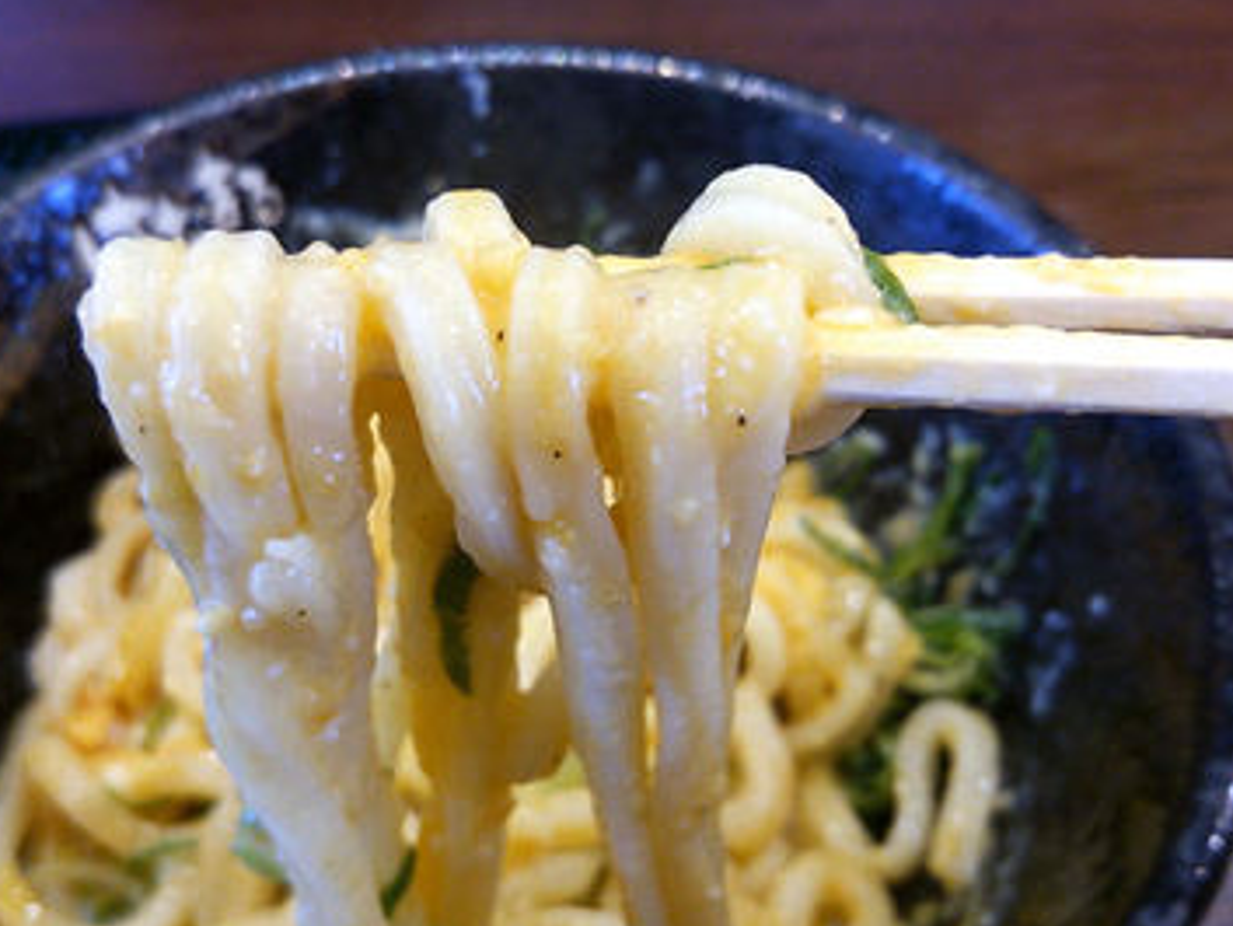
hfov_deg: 53.9
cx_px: 562
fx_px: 1211
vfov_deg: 41.8
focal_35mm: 34
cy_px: 486
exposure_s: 1/44
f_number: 1.94
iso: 80
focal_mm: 4.06
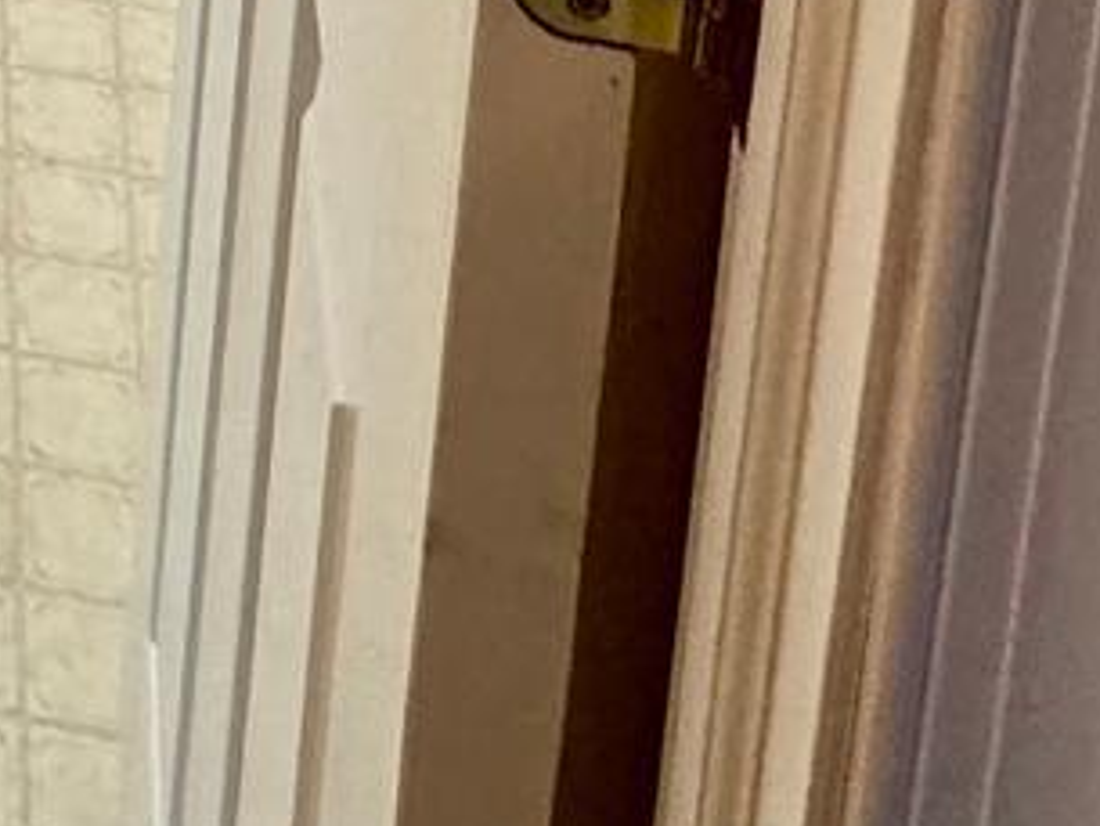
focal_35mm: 94
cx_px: -606
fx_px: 2988
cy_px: -1724
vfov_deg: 10.5
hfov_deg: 18.3
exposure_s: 1/120
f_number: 2.2
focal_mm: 2.22
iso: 250
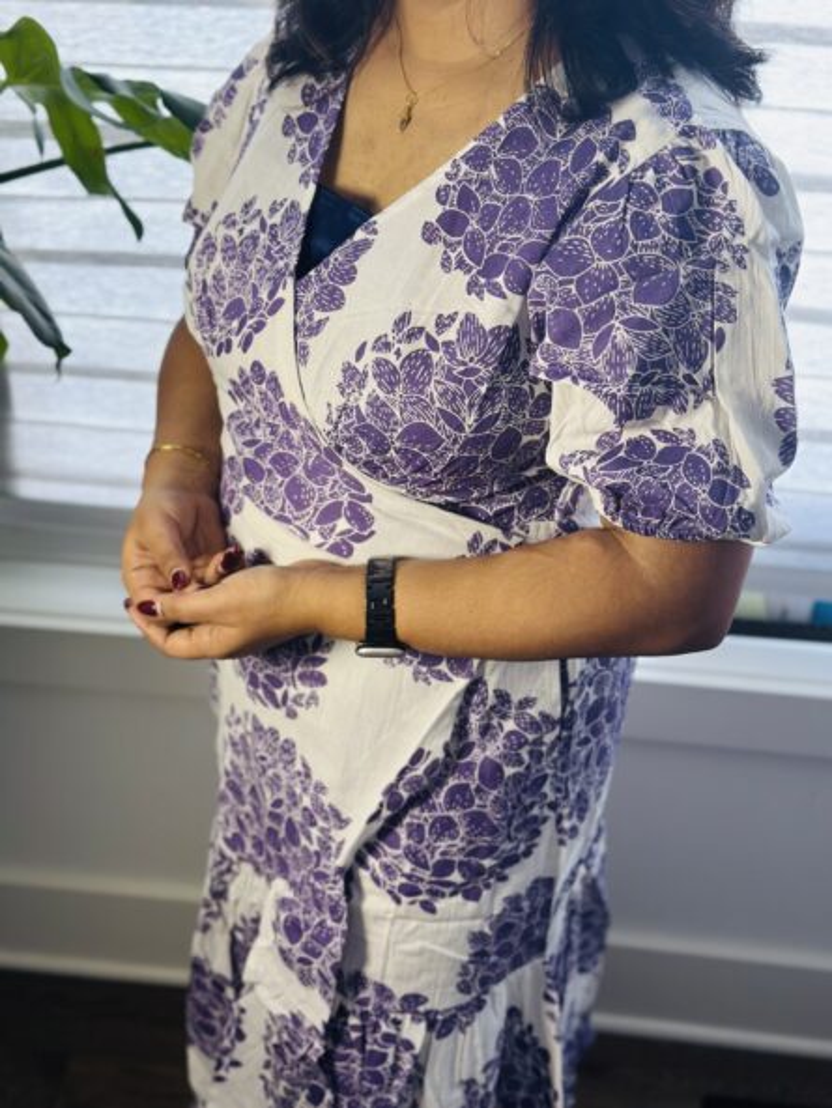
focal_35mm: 48
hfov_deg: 30.3
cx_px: 416
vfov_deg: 39.6
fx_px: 1538
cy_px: 554
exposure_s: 1/60
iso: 160
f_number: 1.78
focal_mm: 6.86
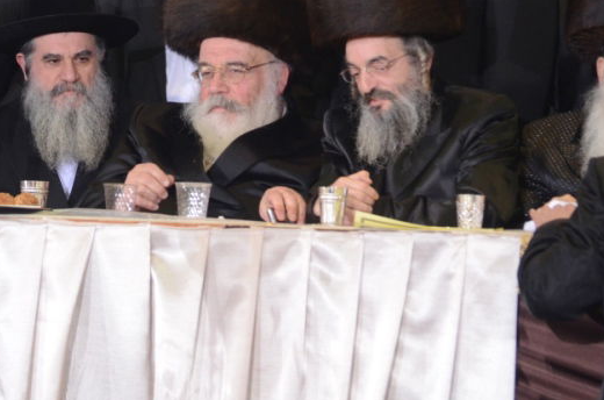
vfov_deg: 4.1
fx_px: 5540
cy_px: 38
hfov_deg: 6.2
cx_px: 31
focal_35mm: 331
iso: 1000
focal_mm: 112
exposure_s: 1/160
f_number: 5
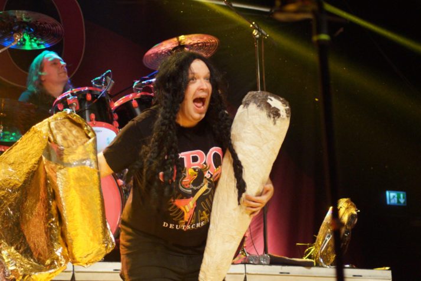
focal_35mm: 105
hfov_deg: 19.5
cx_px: 210
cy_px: 140
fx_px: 1228
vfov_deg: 13.0
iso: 3200
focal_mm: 70
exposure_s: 1/100
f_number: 4
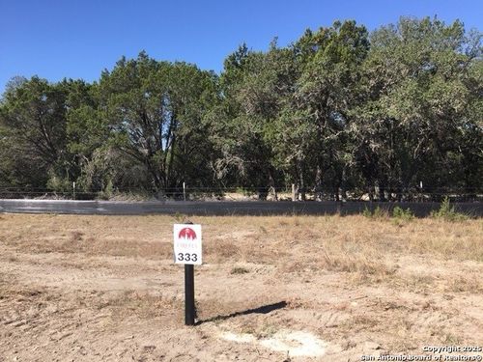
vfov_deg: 48.2
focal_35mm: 29
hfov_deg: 61.7
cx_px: 242
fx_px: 405
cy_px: 181
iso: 32
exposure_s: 1/608
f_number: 2.2
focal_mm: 4.15
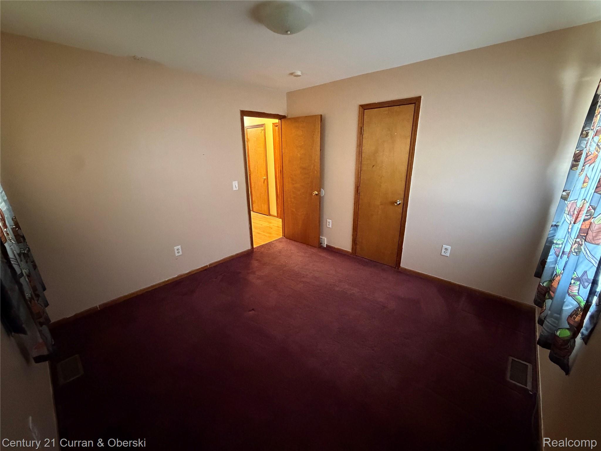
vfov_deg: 85.7
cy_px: 226
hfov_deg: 102.1
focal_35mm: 14
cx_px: 300
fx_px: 243
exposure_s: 1/40
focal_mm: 2.22
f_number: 2.2
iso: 1250
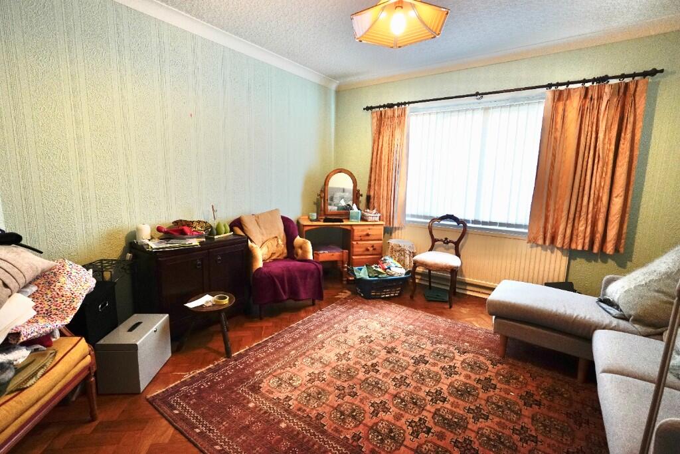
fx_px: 312
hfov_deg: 95.0
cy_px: 227
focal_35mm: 16
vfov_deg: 72.1
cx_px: 340
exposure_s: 1/160
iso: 1600
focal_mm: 11
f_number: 2.8
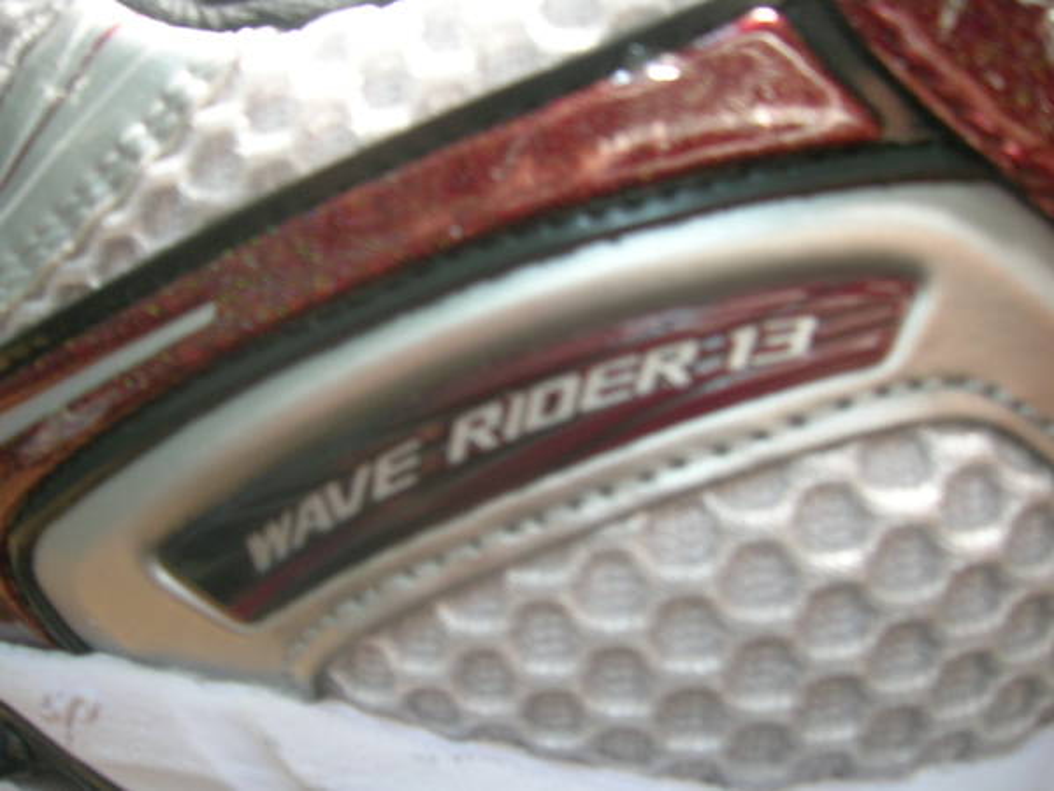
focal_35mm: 35
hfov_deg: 52.6
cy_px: 396
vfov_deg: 40.7
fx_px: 1066
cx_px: 527
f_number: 2.8
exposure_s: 1/3.8
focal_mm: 5.4
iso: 67
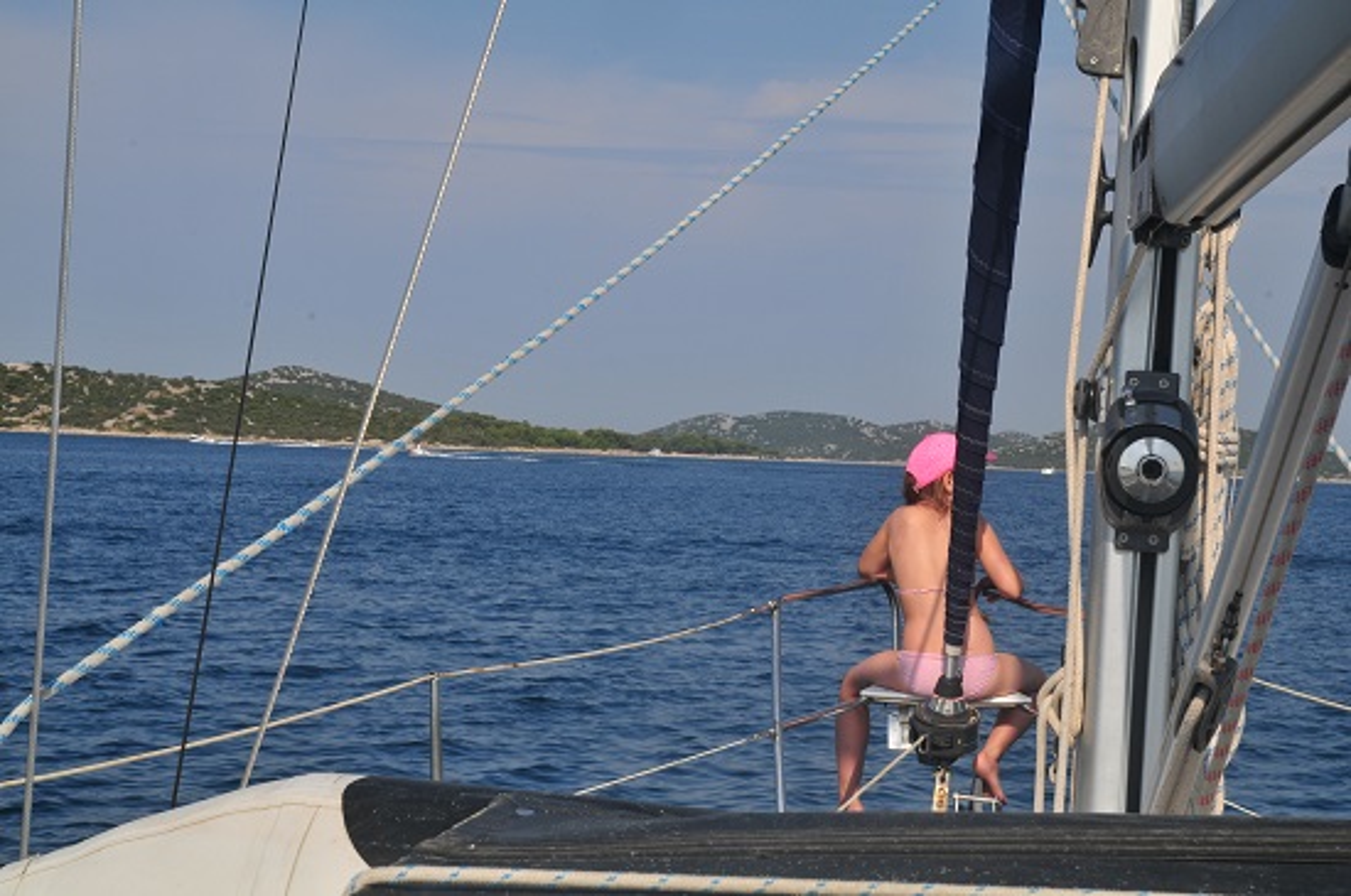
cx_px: 676
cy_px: 448
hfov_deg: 28.1
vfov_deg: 18.9
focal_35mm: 72
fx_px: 2698
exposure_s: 1/160
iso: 200
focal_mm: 48
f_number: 20
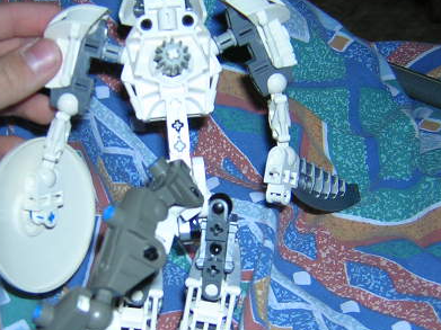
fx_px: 751
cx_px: 162
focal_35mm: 59
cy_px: 182
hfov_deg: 32.5
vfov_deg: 24.8
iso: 100
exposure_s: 1/60.1
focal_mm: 4.7
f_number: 2.6
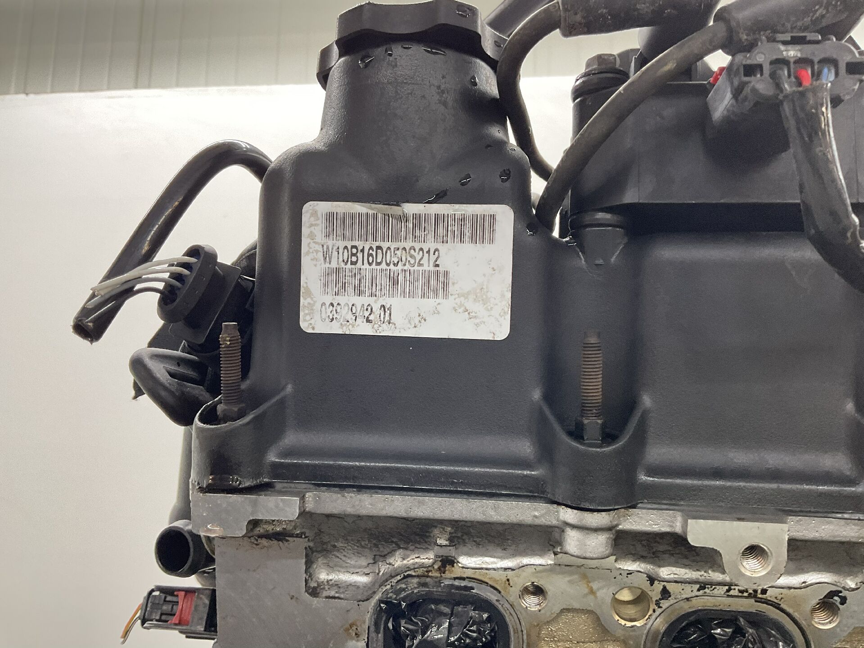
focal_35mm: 29
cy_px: 324
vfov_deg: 48.2
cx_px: 432
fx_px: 724
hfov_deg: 61.7
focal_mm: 3
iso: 50
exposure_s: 1/50
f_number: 1.8
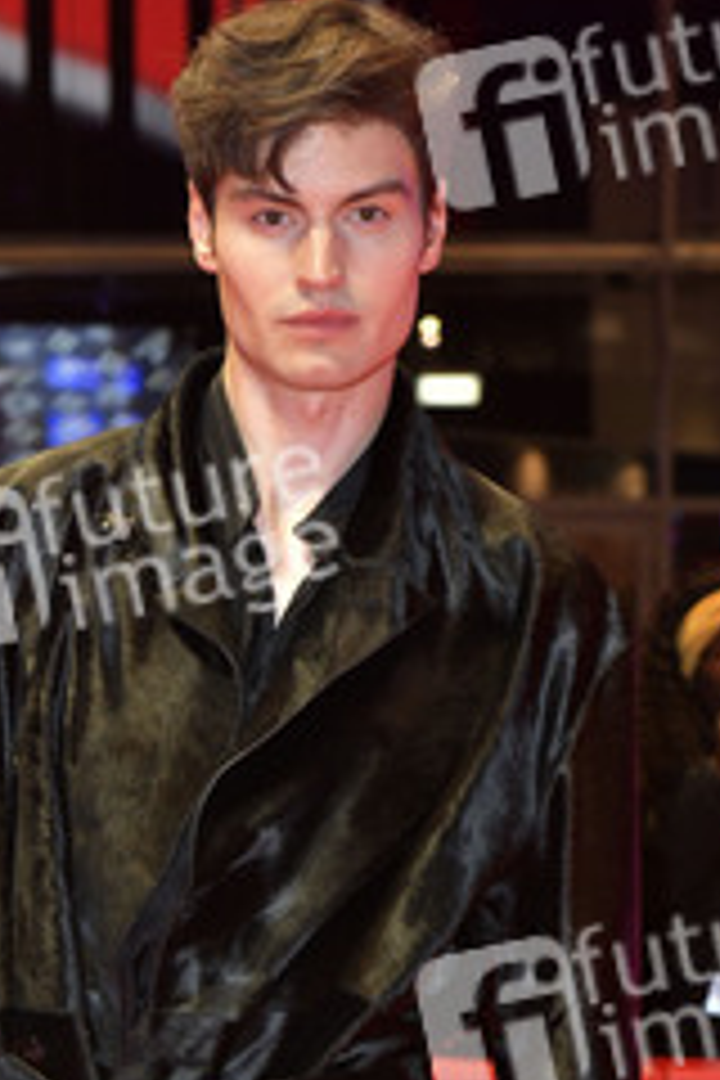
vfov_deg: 20.3
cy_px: 778
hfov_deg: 13.7
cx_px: 238
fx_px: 3000
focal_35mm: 100
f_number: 5.6
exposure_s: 1/200
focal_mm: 60
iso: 1600
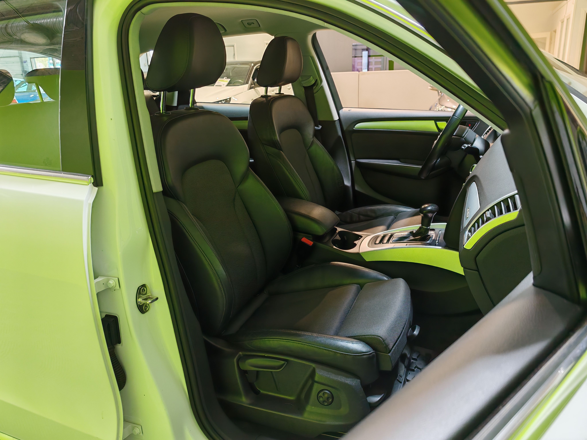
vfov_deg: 51.4
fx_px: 458
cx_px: 294
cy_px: 220
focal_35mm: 27
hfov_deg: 65.3
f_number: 1.4
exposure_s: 1/100
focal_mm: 6.83
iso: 160
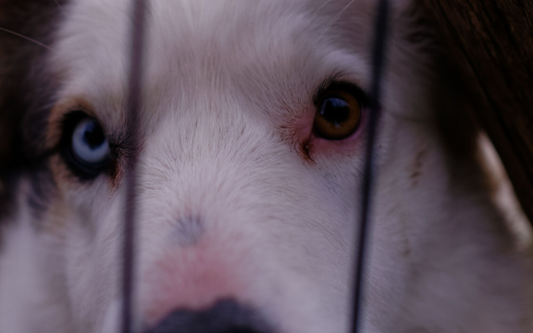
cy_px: 101
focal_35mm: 83
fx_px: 1206
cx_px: 192
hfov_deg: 24.8
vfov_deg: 15.7
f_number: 1.8
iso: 400
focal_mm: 25
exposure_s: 1/5000
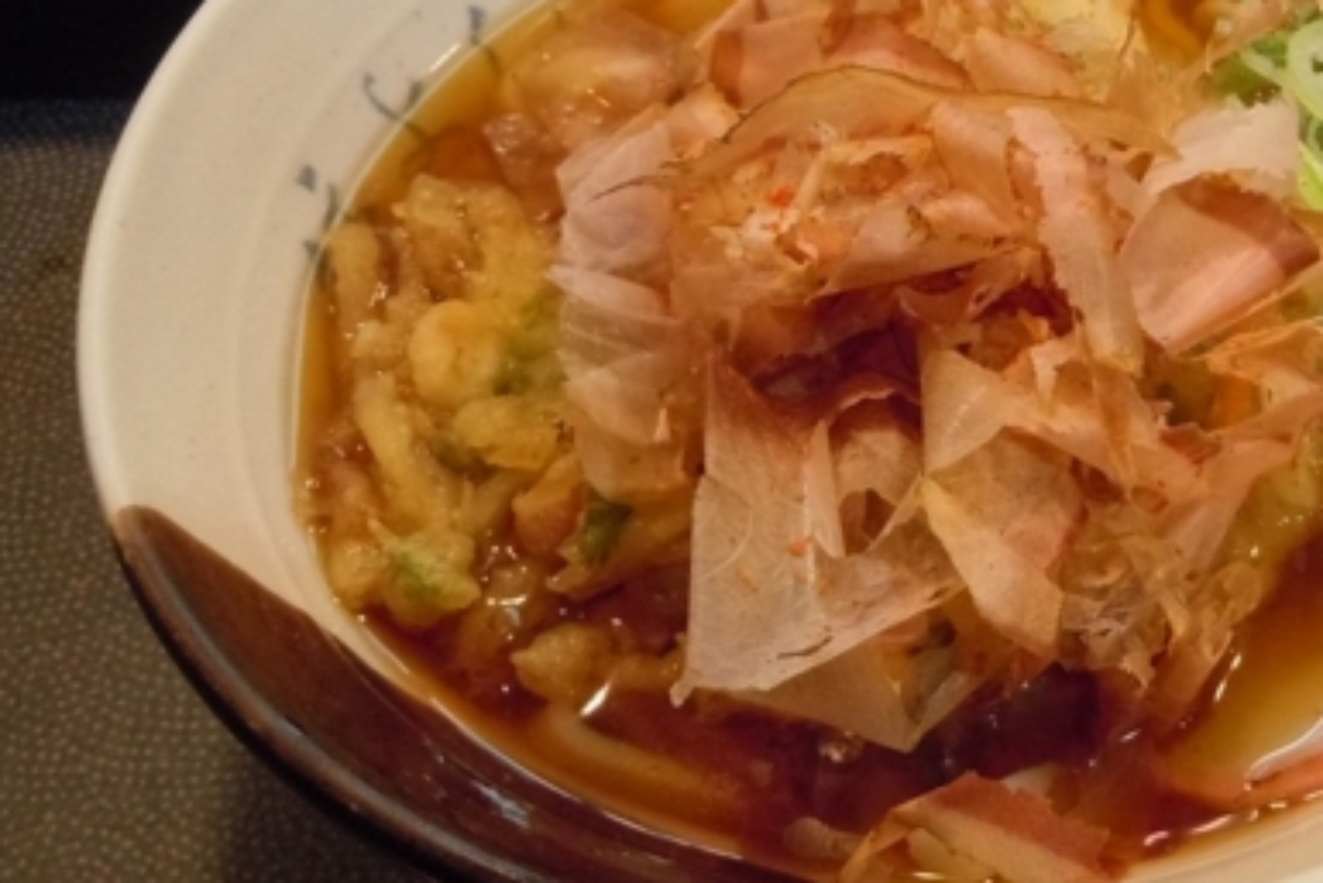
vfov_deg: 23.7
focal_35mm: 57
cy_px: 313
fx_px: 2095
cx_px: 966
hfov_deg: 34.4
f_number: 4
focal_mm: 5.9
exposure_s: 1/125
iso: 640
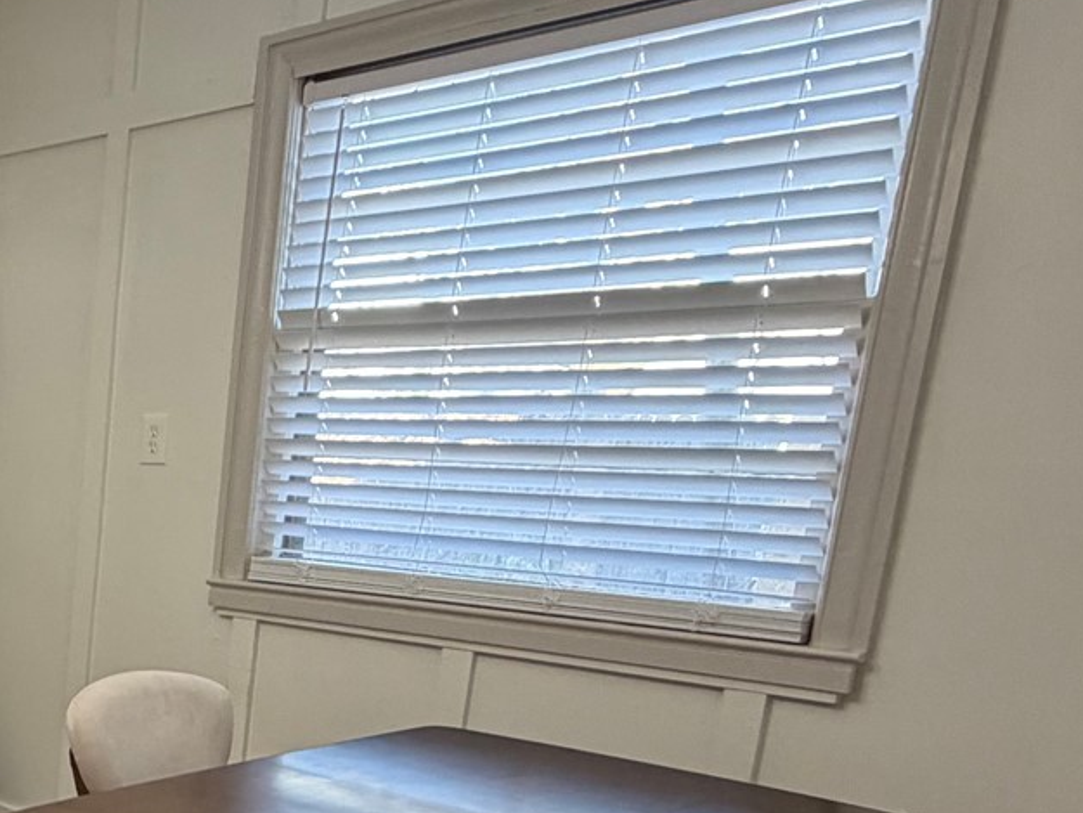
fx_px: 1346
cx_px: -279
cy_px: 723
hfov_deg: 33.6
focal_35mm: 43
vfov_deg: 32.1
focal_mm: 2.22
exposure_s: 1/60
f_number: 2.2
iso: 200
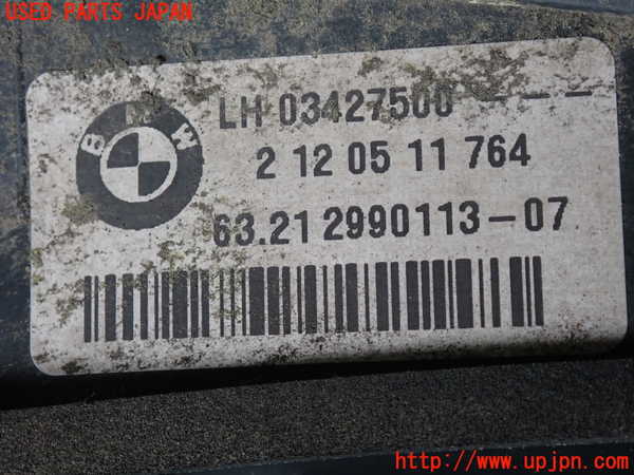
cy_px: 238
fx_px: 1832
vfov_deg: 14.8
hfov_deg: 19.6
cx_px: 317
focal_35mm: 100
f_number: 4.9
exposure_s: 1/100
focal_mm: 18
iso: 400
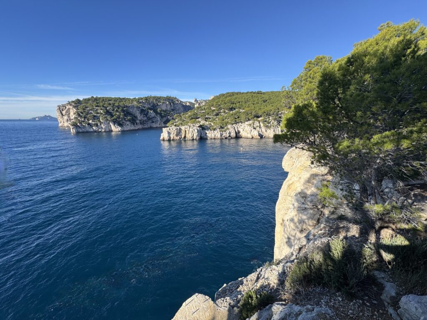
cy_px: 160
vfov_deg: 85.7
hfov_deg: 102.1
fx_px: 173
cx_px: 214
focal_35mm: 14
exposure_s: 1/980
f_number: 2.2
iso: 50
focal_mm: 2.22
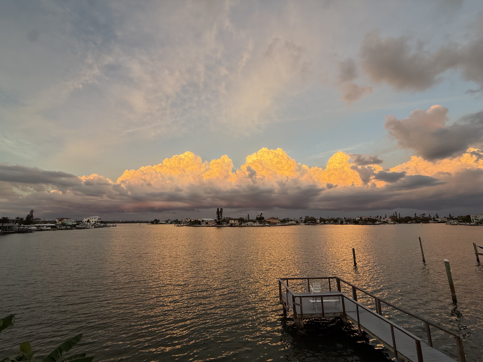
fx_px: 195
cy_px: 181
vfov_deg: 85.7
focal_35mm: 14
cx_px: 242
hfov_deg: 102.1
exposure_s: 1/223
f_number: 2.2
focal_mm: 2.22
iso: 50
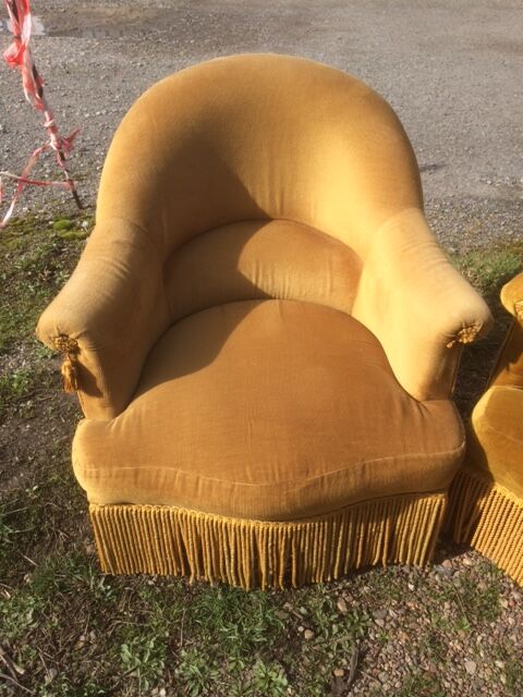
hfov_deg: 48.2
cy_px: 348
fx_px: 584
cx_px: 262
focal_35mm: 29
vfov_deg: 61.7
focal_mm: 4.15
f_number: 2.2
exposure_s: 1/1080
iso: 32
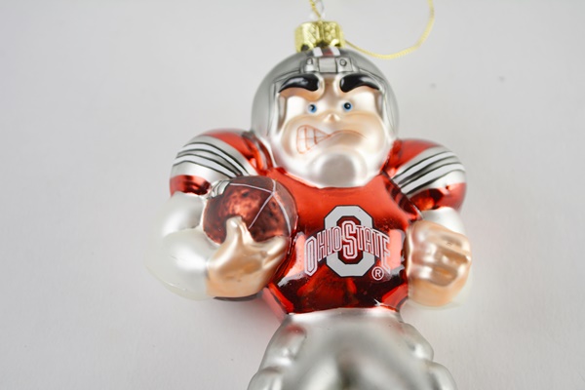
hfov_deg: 28.1
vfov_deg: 18.9
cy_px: 195
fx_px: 1170
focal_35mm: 72
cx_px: 292
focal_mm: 48
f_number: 5.6
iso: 200
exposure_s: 1/125
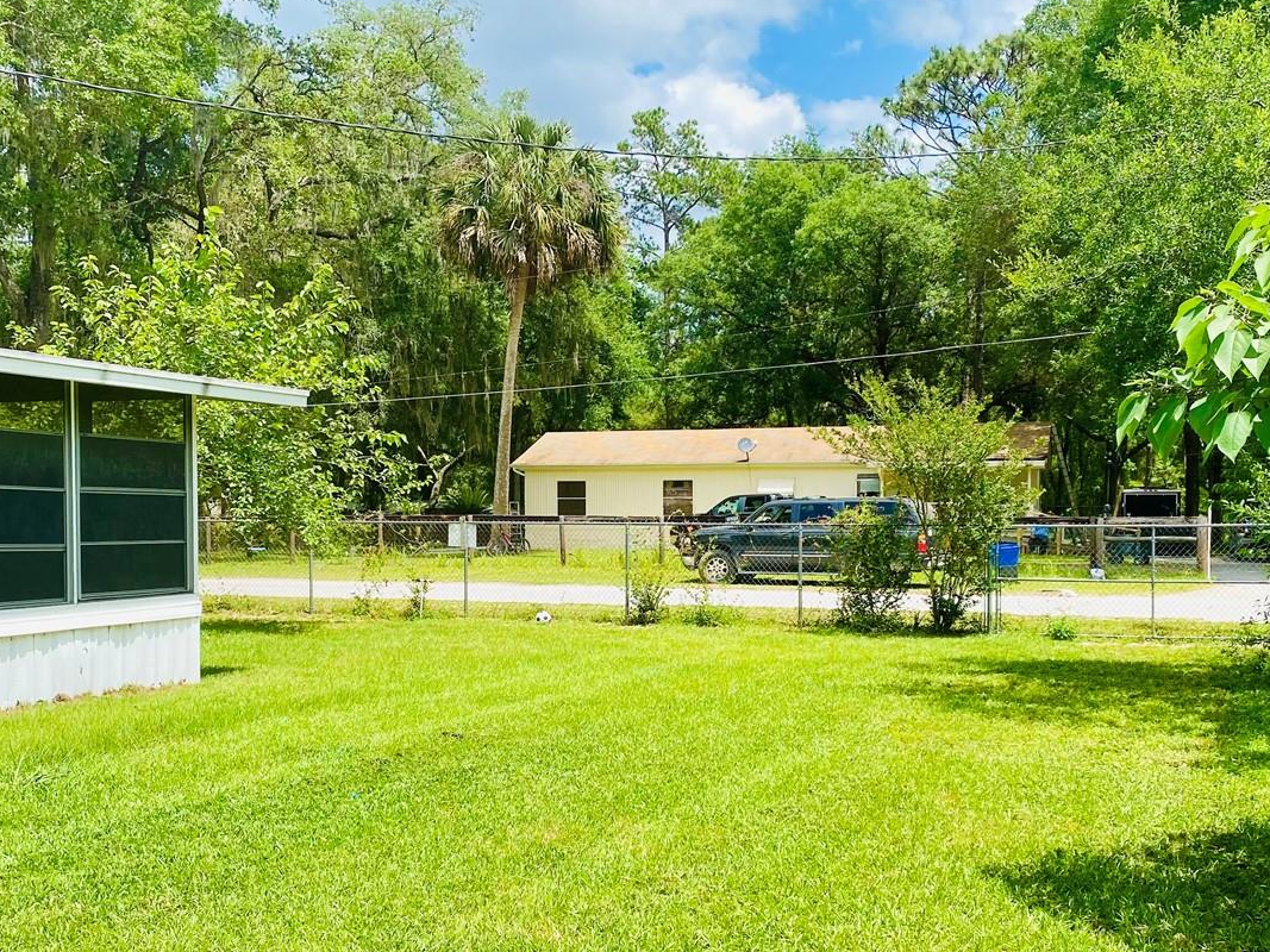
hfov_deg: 47.8
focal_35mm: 39
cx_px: 669
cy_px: 582
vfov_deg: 36.6
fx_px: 1431
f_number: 1.8
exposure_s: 1/1927
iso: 32
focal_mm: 4.25
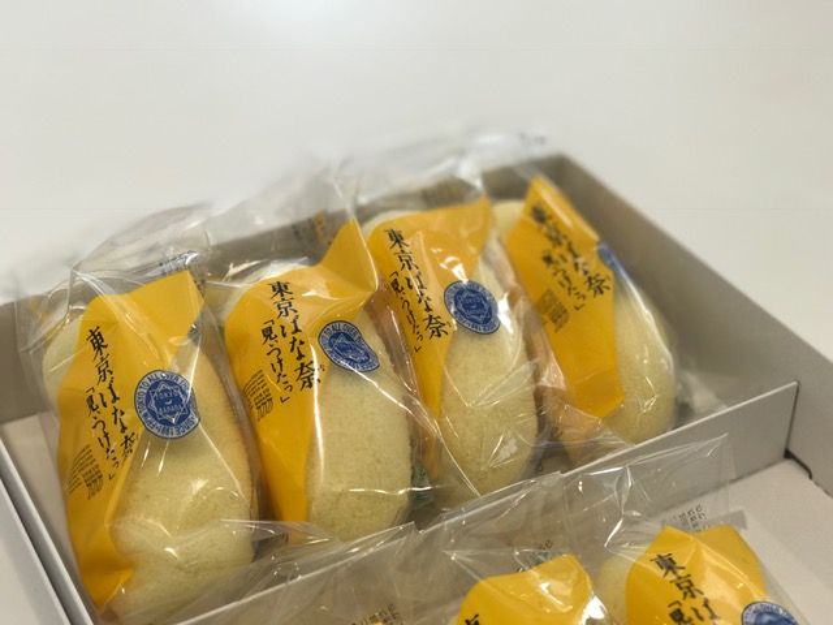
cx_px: 416
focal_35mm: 57
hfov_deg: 33.8
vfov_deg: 25.7
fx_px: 1372
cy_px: 312
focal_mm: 6.6
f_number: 2.8
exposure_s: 1/60
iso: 32
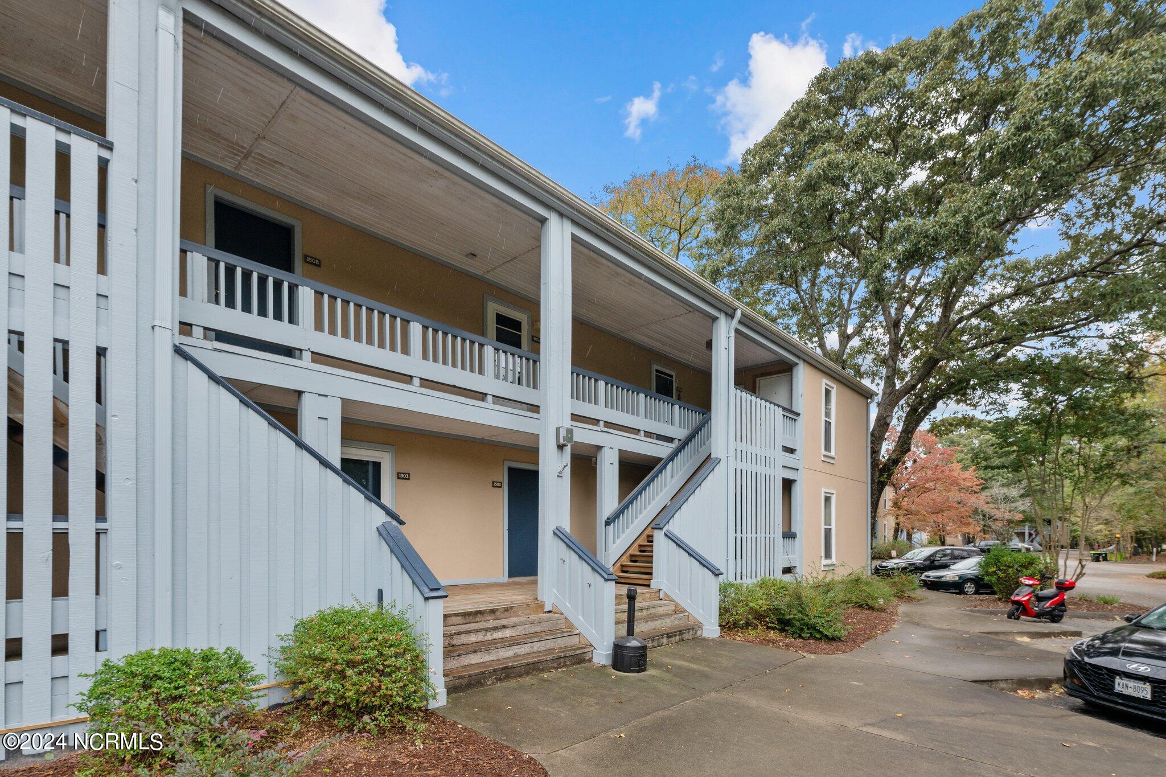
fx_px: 518
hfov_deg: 96.7
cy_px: 388
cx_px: 583
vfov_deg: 73.7
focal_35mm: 16
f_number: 9
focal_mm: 16
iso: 400
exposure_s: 1/125
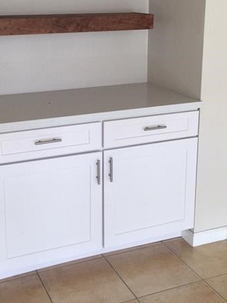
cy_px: 105
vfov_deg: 37.8
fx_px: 437
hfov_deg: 29.0
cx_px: 84
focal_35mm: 50
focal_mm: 4.15
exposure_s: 1/60
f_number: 2.2
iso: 32
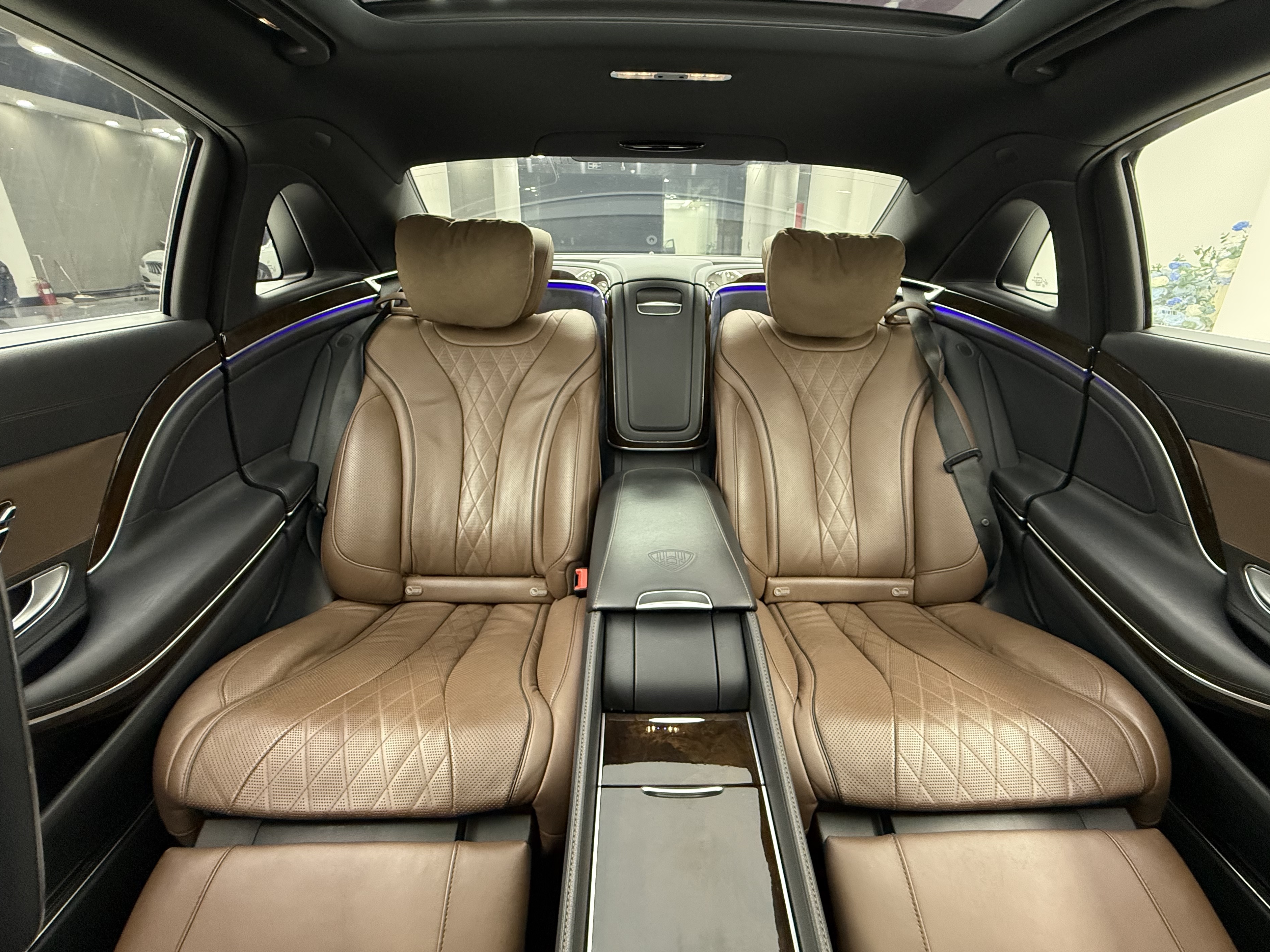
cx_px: 651
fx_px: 550
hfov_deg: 98.2
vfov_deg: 81.7
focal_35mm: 15
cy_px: 451
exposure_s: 1/84
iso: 400
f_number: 2.2
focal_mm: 2.22
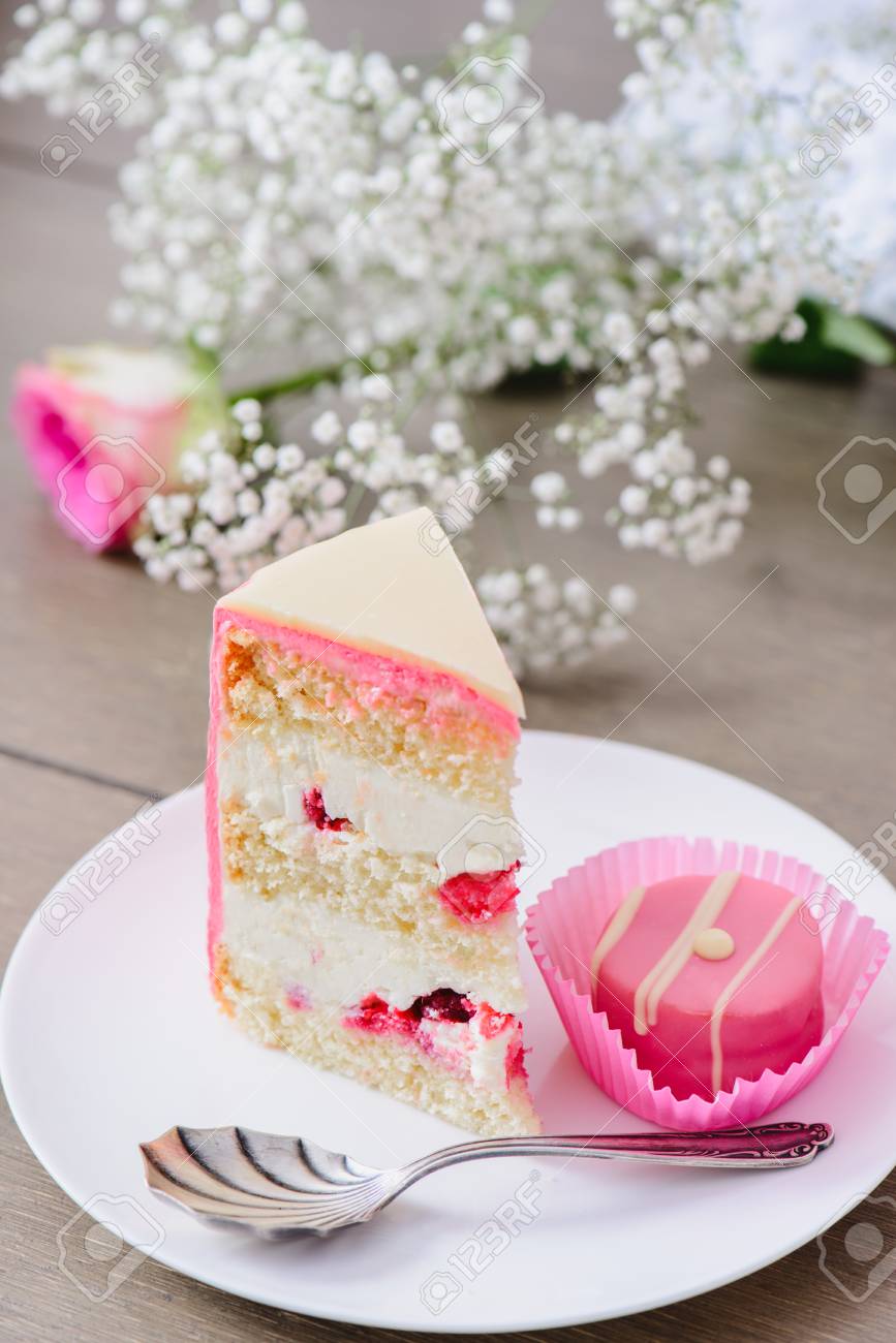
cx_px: 448
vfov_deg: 19.5
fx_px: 3919
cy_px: 672
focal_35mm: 105
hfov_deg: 13.0
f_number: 9
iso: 100
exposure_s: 1/160
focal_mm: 105
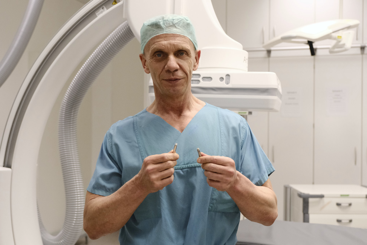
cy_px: 122
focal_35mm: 37
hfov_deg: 51.9
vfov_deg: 35.9
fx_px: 377
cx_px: 184
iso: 3200
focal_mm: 24.9
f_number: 2.8
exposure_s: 1/500
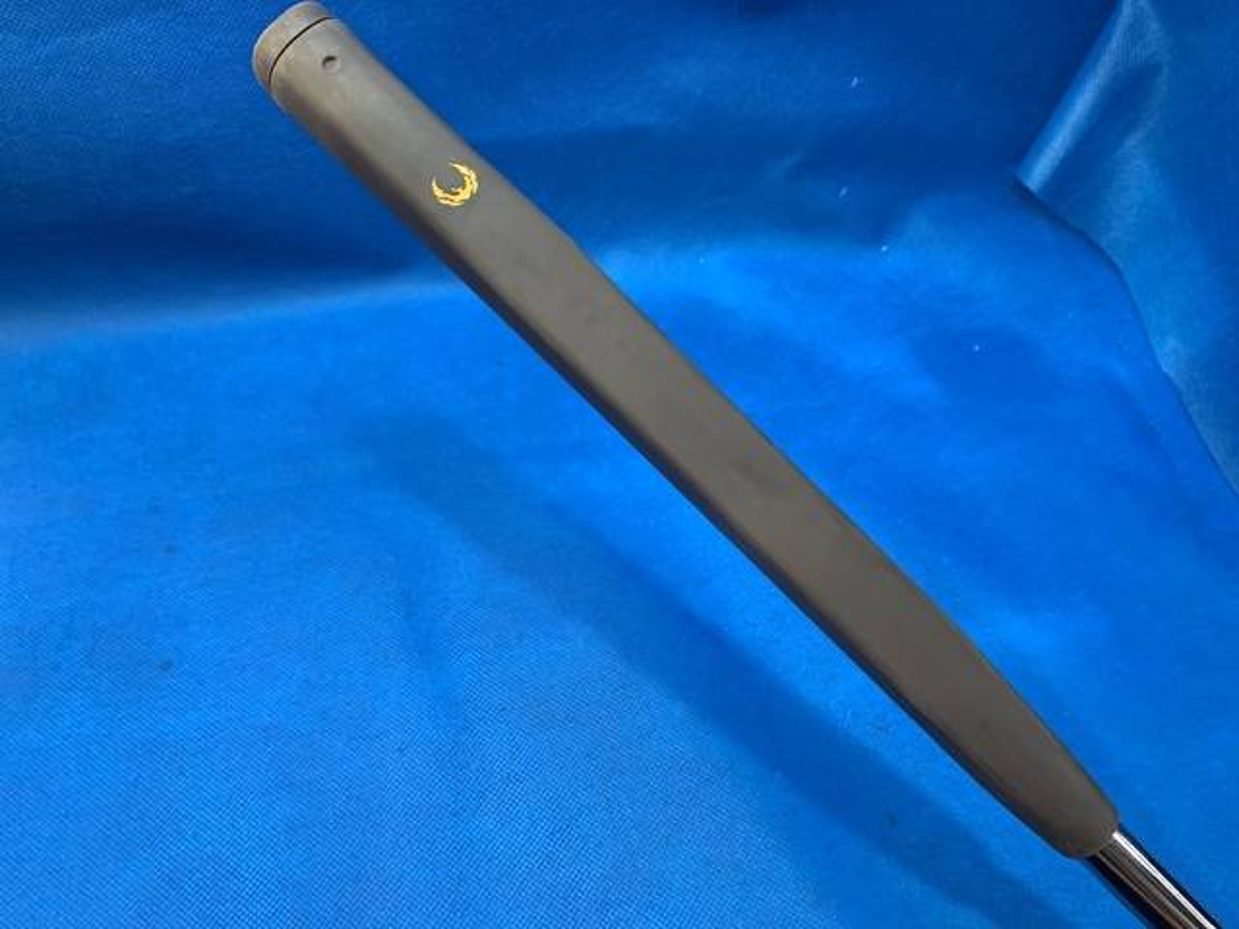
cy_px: 464
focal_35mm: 26
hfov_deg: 67.3
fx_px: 931
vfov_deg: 53.1
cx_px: 620
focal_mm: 4.25
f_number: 1.8
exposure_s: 1/60
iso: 100
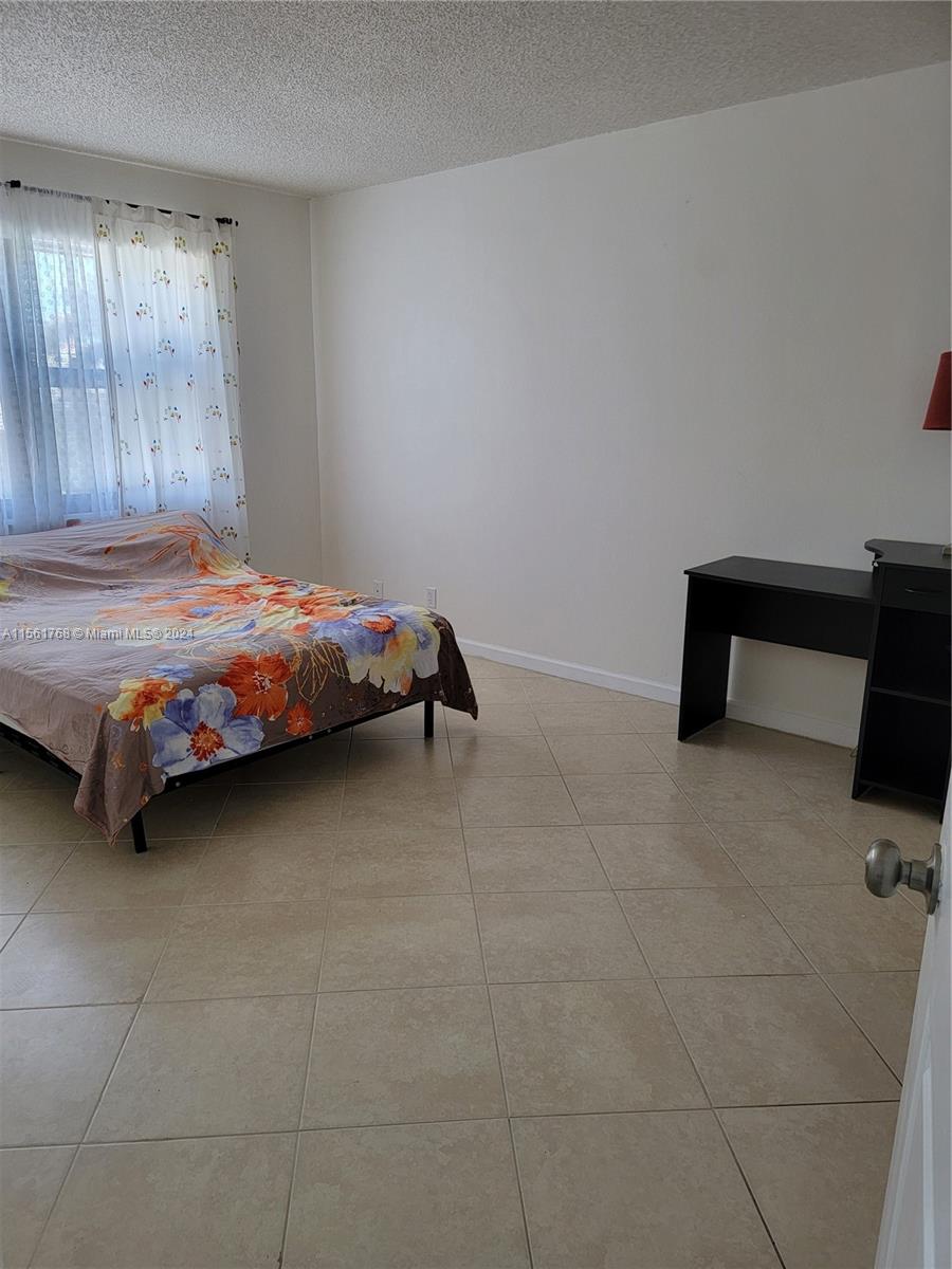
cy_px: 634
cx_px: 476
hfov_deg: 56.8
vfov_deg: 71.6
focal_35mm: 24
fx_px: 880
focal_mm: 6.7
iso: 125
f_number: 1.8
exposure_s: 1/120
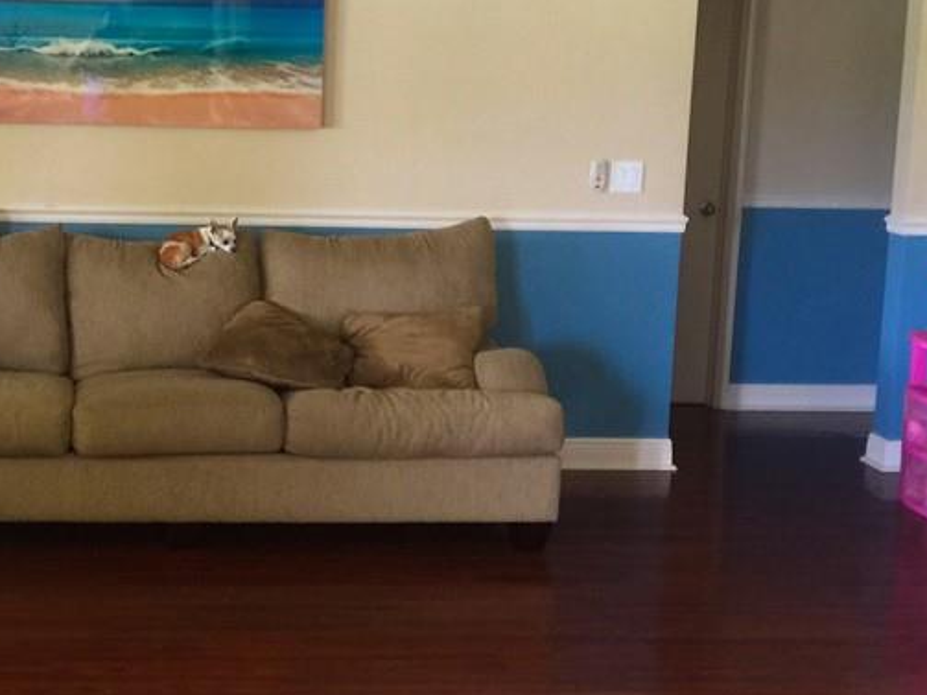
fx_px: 1580
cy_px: 291
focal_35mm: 59
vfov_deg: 24.8
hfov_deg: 32.1
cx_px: 236
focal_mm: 4.15
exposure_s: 1/4
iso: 80
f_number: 2.2
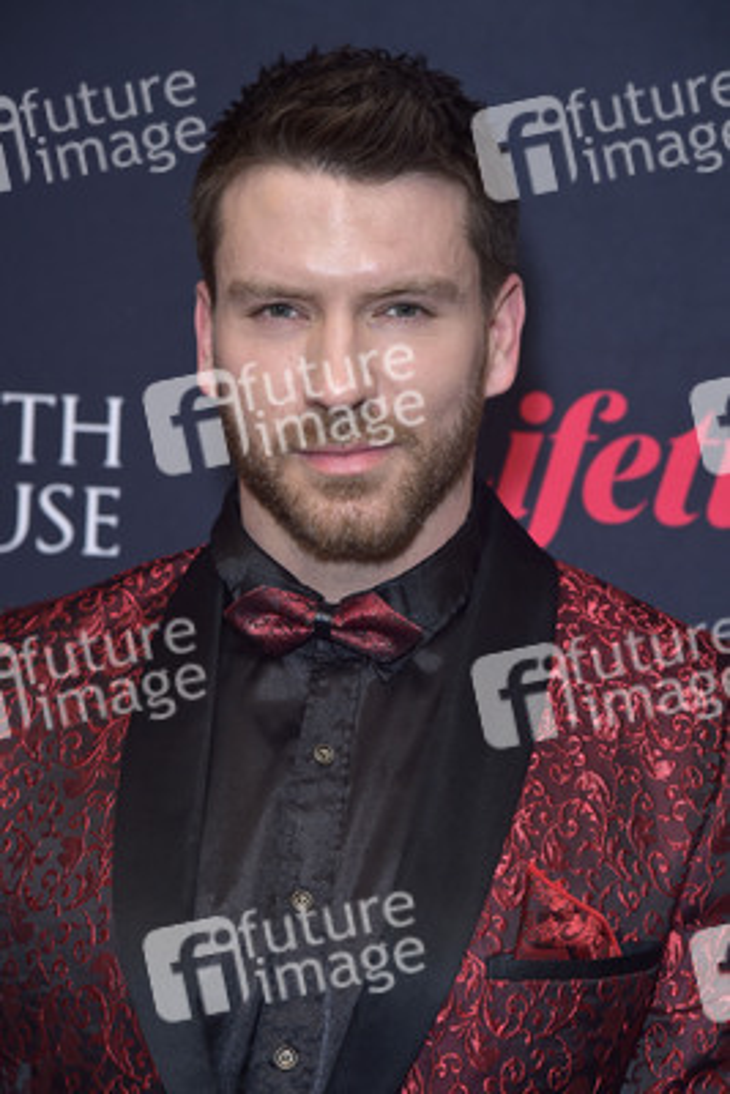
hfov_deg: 11.4
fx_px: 3647
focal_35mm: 120
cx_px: 365
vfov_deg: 17.1
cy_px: 547
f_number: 6.3
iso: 1000
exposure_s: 1/250
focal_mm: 120
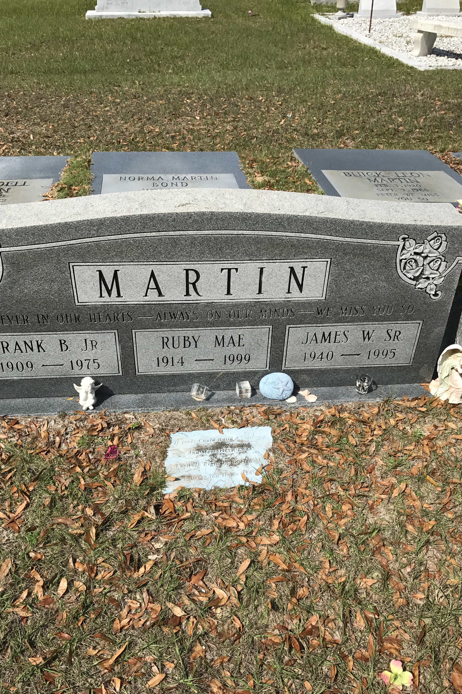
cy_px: 349
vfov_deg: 61.9
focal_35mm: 30
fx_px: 578
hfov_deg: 43.6
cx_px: 212
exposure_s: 1/2907
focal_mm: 3.99
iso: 20
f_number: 1.8
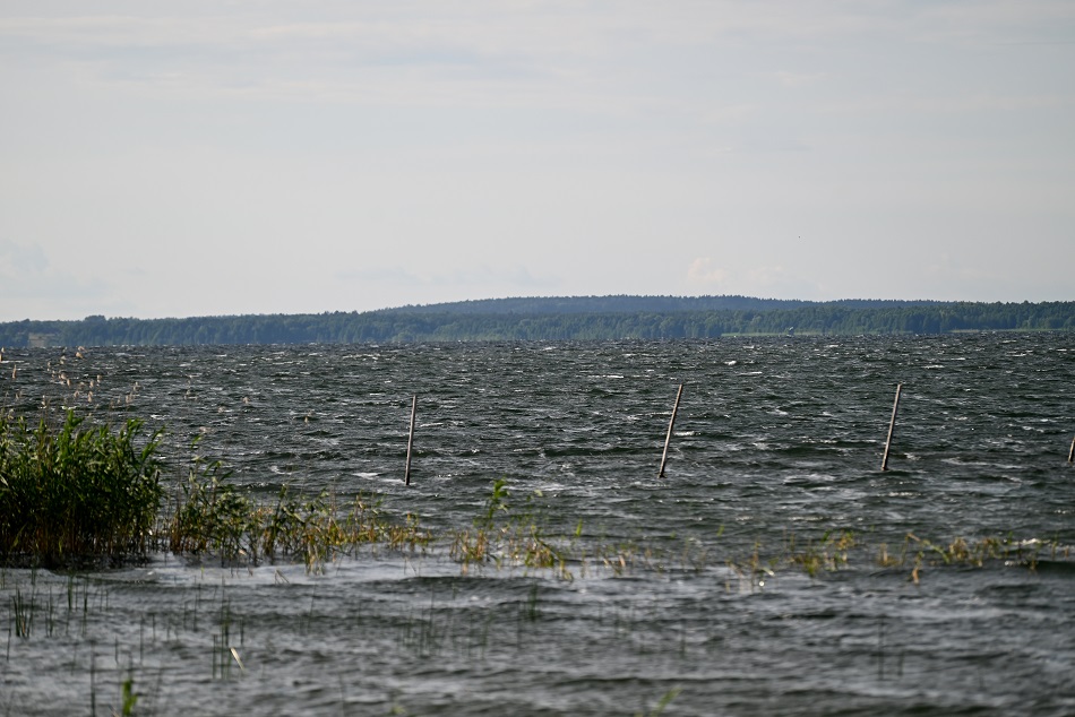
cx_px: 538
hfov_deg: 9.4
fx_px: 6571
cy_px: 358
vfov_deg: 6.2
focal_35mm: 220
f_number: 5.6
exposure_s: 1/1000
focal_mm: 220
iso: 160
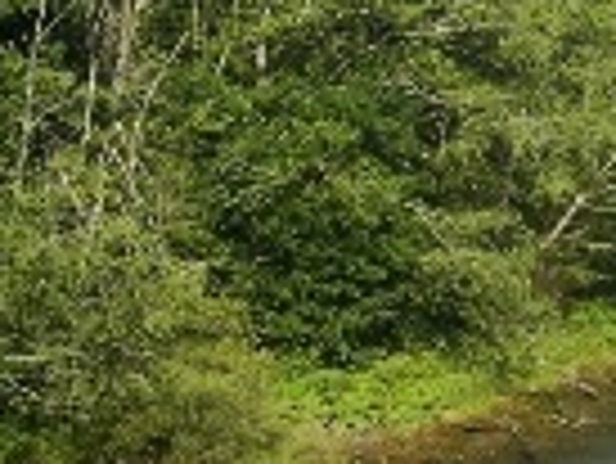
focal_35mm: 124
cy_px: 216
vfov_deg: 12.0
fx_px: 2209
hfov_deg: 14.6
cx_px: 985
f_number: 4.4
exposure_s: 1/250
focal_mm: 6.3
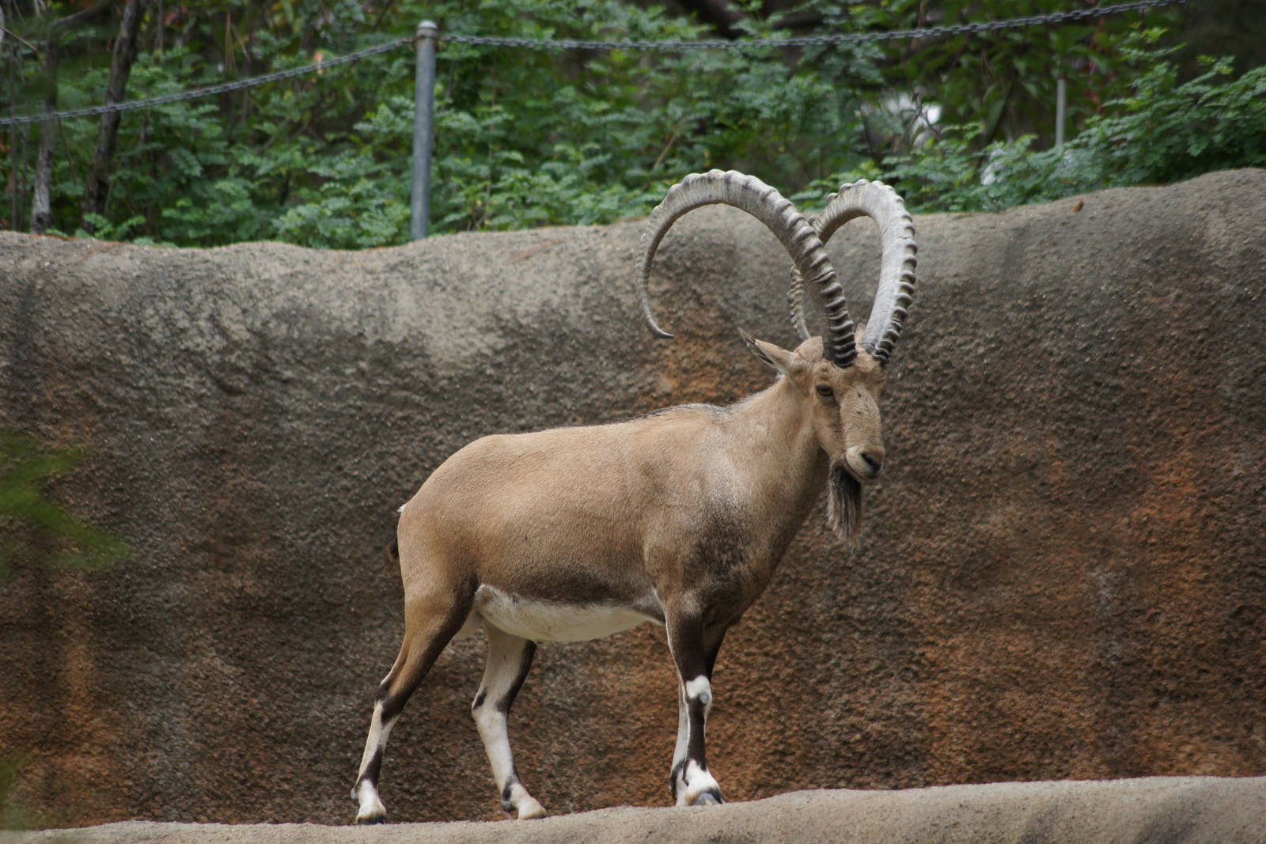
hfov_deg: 8.6
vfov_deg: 5.7
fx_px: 8440
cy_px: 422
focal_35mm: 240
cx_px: 633
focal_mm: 160
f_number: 5
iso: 500
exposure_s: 1/500
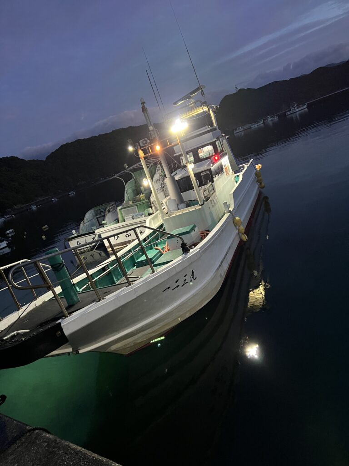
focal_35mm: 26
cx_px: 174
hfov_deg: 53.1
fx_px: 350
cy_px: 233
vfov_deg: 67.3
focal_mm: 5.7
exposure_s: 1/40
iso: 640
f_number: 1.5
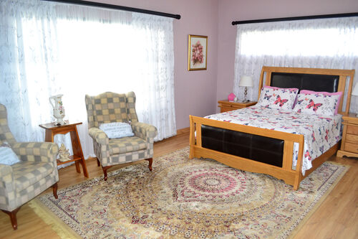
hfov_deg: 67.4
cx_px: 179
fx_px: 268
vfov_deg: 47.9
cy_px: 120
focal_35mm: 27
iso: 800
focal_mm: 18
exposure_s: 1/60
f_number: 5
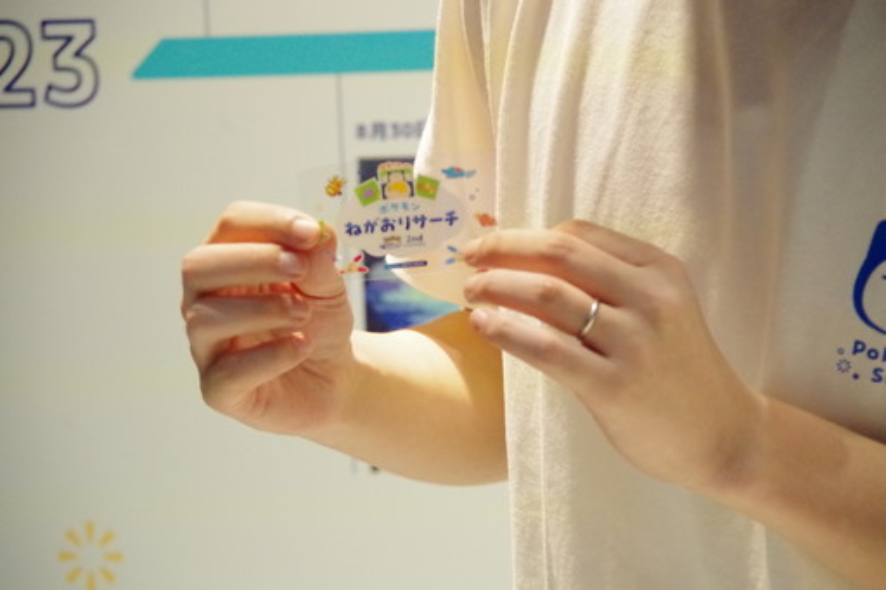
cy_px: 295
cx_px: 443
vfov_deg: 6.8
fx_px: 4970
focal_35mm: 202
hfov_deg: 10.2
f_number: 6.3
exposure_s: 1/400
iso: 6400
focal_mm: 135
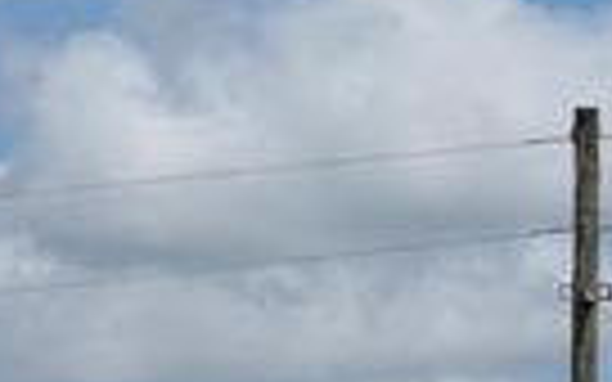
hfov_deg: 5.3
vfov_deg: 3.3
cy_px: 465
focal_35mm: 394
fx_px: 6572
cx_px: 1066
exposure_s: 1/500
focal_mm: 70
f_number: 8
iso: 100
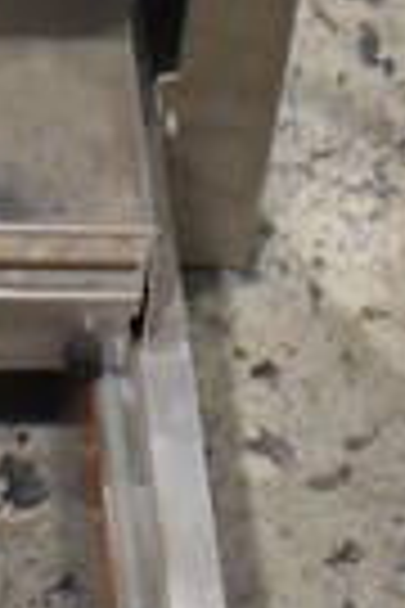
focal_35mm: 183
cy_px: -484
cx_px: -270
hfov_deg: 7.3
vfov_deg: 10.6
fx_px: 3088
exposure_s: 1/125
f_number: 3.5
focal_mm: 18
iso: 2200
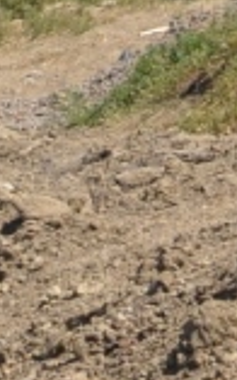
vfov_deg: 5.5
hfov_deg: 3.2
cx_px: -907
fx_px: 3920
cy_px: 578
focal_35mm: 379
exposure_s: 1/250
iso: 200
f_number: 16
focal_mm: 38
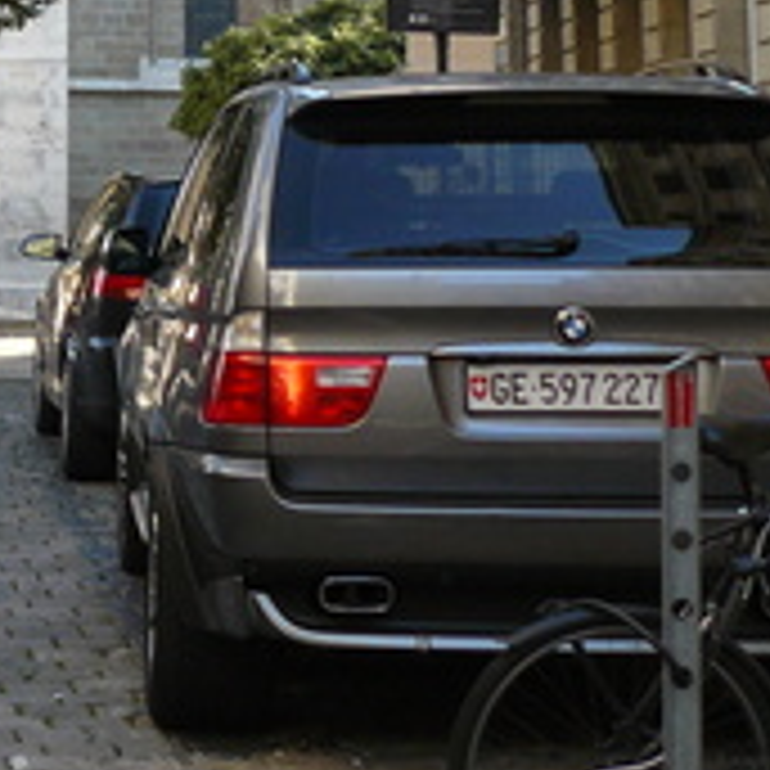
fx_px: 2995
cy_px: -239
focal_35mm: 119
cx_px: -567
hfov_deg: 13.3
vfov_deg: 14.1
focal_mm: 6
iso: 100
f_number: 3.2
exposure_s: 1/100
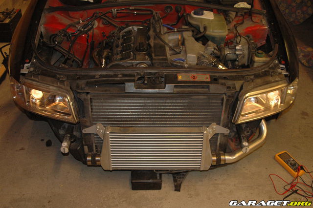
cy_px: 104
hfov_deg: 46.4
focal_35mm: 42
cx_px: 156
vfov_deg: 31.9
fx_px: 365
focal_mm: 28
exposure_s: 1/60
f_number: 4.5
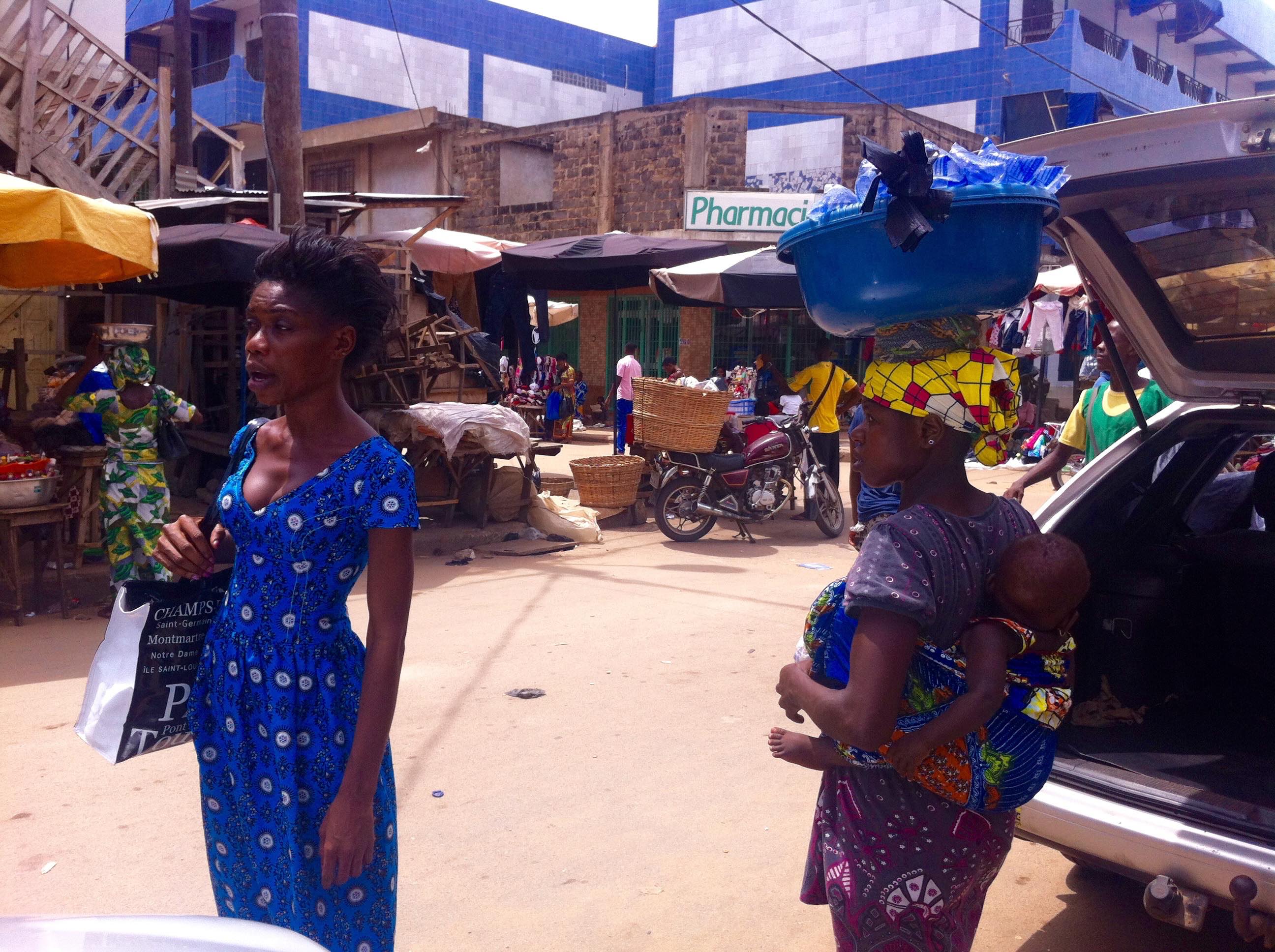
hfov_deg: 52.7
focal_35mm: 35
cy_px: 476
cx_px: 638
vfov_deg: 40.6
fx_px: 1287
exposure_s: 1/773
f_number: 2.8
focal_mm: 3.85
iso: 80
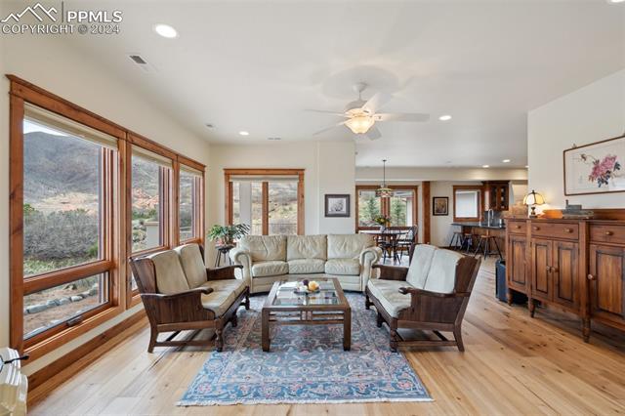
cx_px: 312
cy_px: 208
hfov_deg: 96.8
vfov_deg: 73.7
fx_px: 278
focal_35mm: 16
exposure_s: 1/10
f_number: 10
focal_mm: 16
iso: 200
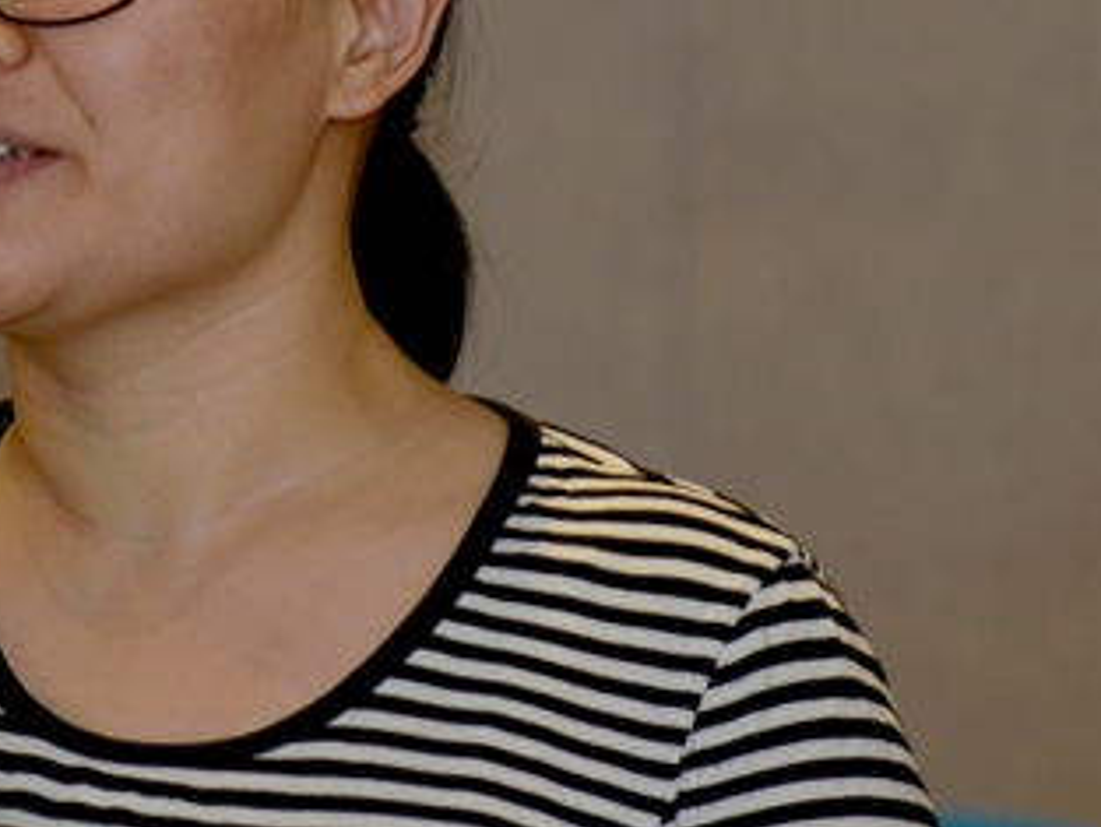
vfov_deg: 3.0
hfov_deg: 4.0
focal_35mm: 492
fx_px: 15655
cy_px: 176
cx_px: 169
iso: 1000
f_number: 3.5
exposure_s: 1/125
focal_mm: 200
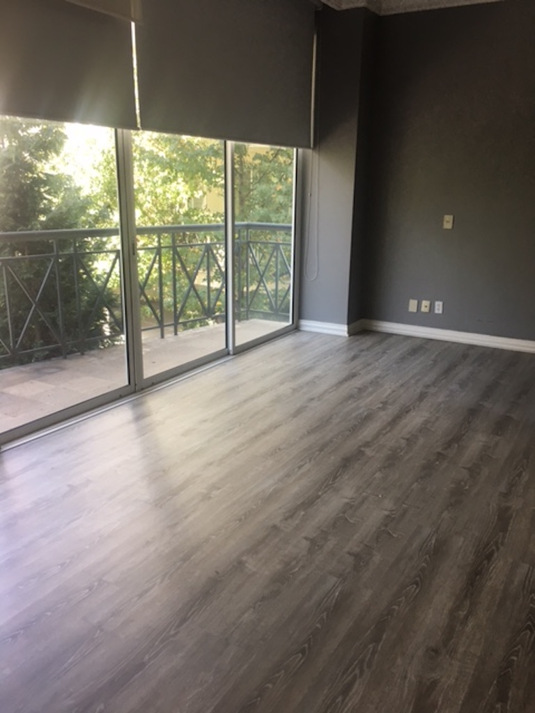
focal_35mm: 29
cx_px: 268
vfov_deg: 61.7
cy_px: 356
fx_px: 598
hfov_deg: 48.2
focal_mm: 4.15
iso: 25
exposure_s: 1/40
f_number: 2.2
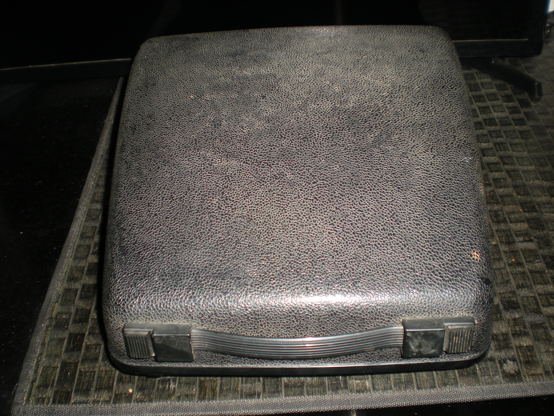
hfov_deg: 49.0
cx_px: 277
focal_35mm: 38
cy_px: 208
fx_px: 608
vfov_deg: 37.7
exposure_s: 1/60
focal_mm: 6.3
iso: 80
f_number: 3.1
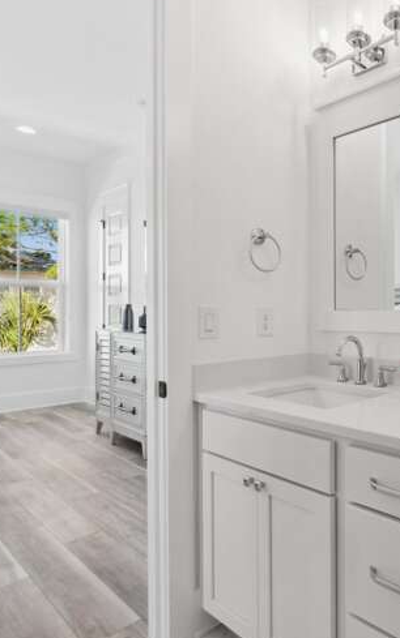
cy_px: 313
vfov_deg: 74.8
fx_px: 418
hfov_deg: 43.8
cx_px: 399
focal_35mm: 24
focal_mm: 10
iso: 400
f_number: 9
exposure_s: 1/60
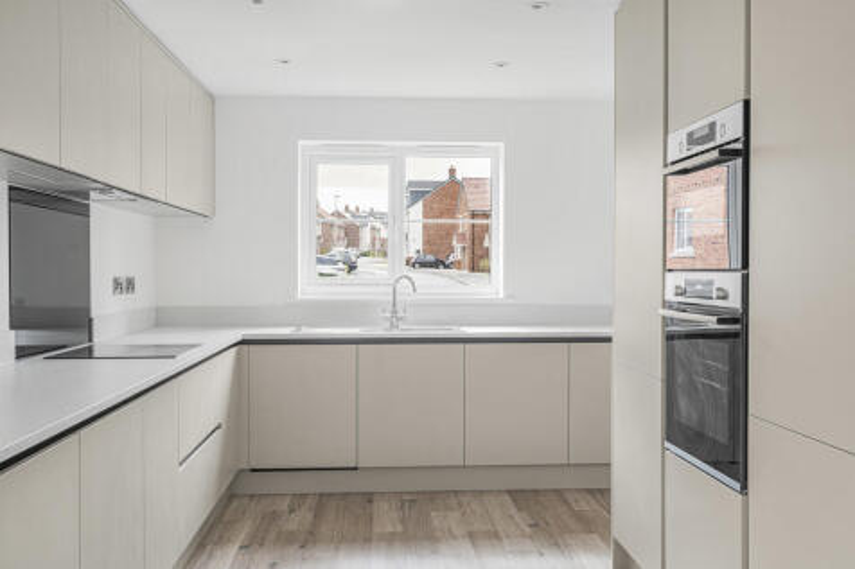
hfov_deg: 54.5
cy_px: 284
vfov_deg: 37.8
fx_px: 831
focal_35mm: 35
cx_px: 428
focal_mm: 35
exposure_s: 1/13
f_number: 8
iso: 200
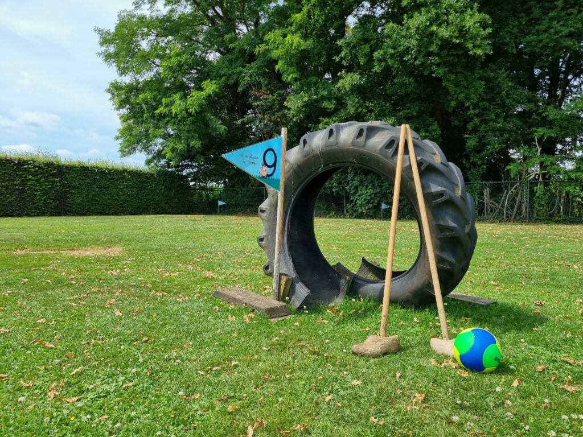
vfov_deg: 53.1
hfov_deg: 67.3
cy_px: 218
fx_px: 438
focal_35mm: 26
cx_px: 292
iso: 50
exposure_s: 1/2500
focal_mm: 5.4
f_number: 1.8
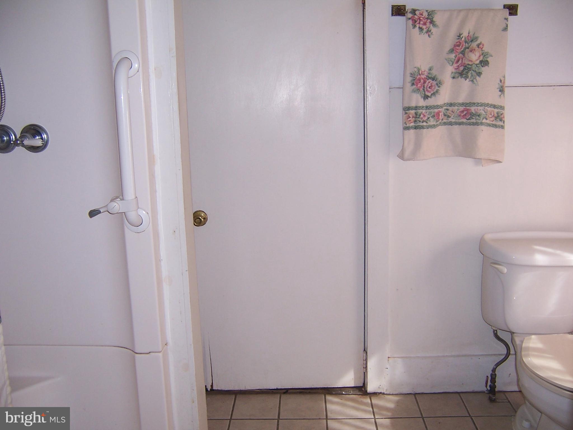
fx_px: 546
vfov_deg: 42.9
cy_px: 215
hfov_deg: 55.4
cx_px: 286
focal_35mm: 33
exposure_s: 1/60
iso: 80
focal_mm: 5.5
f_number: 2.8
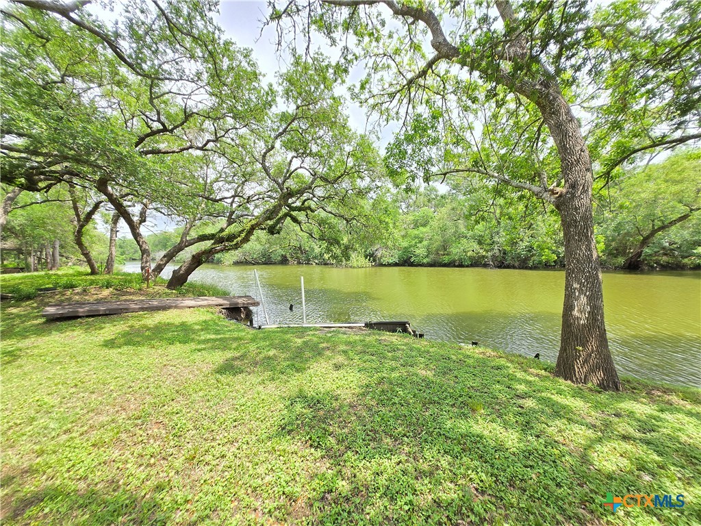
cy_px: 263
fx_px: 263
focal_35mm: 13
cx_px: 350
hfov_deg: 106.2
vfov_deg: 89.9
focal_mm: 1.7
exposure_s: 1/719
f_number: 2.2
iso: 50
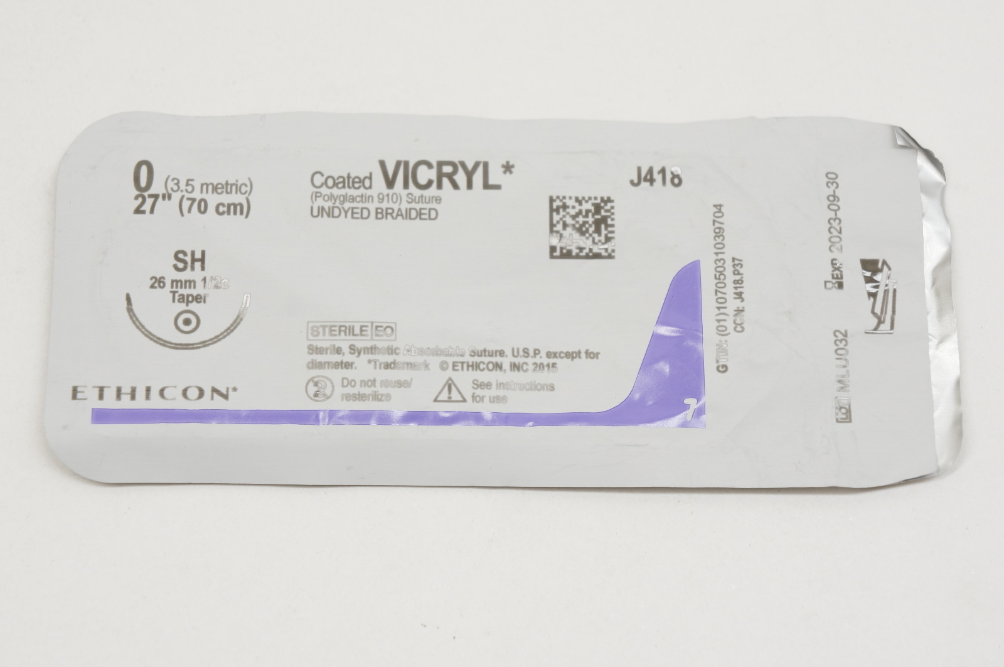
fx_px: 2298
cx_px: 502
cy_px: 334
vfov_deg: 16.5
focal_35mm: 82
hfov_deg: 24.6
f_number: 7.1
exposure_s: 1/60
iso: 400
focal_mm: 55
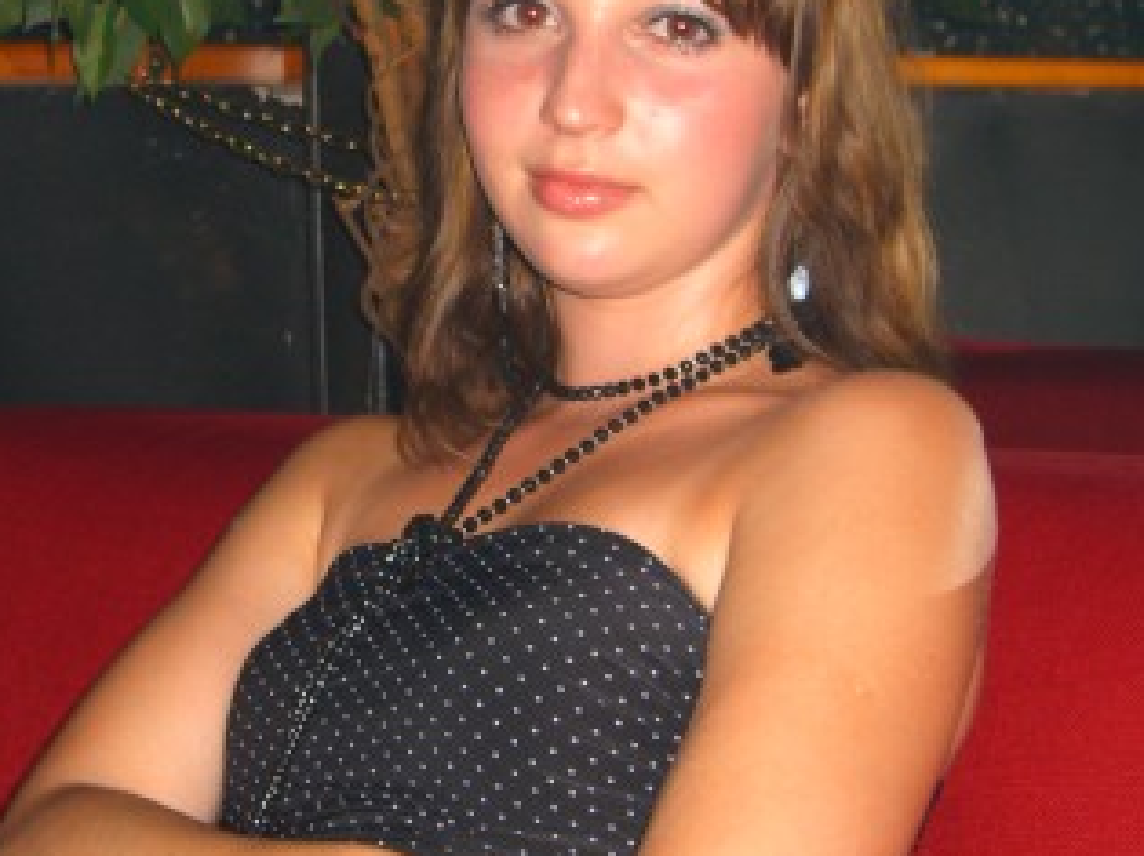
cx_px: 434
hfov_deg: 22.2
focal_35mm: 88
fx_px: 2906
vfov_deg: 16.8
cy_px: 361
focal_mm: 9.5
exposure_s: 1/60
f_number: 3.1
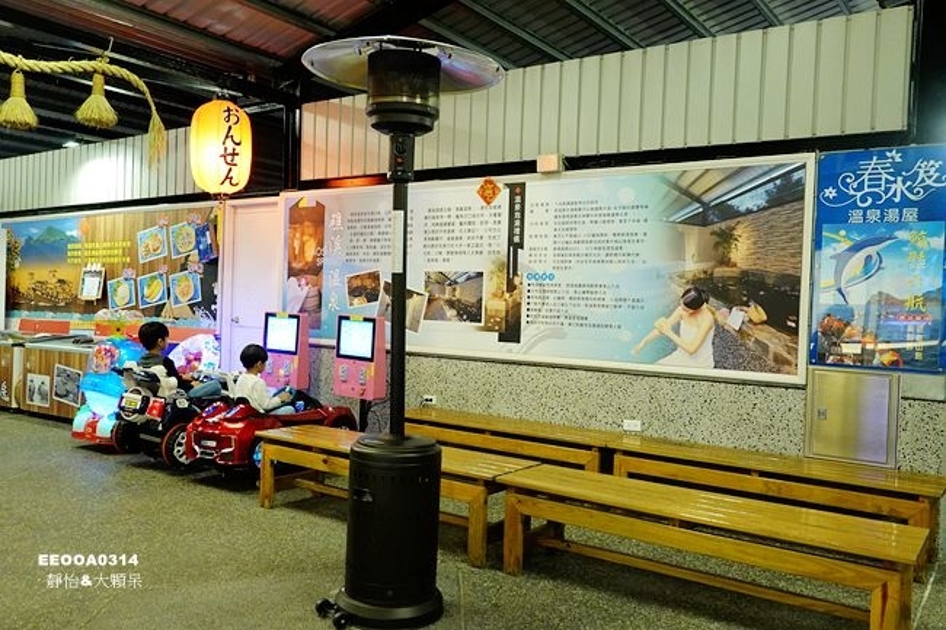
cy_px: 315
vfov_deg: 43.6
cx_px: 473
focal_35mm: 30
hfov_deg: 61.9
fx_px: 788
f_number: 3.2
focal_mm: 11.06
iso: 1600
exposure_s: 1/30
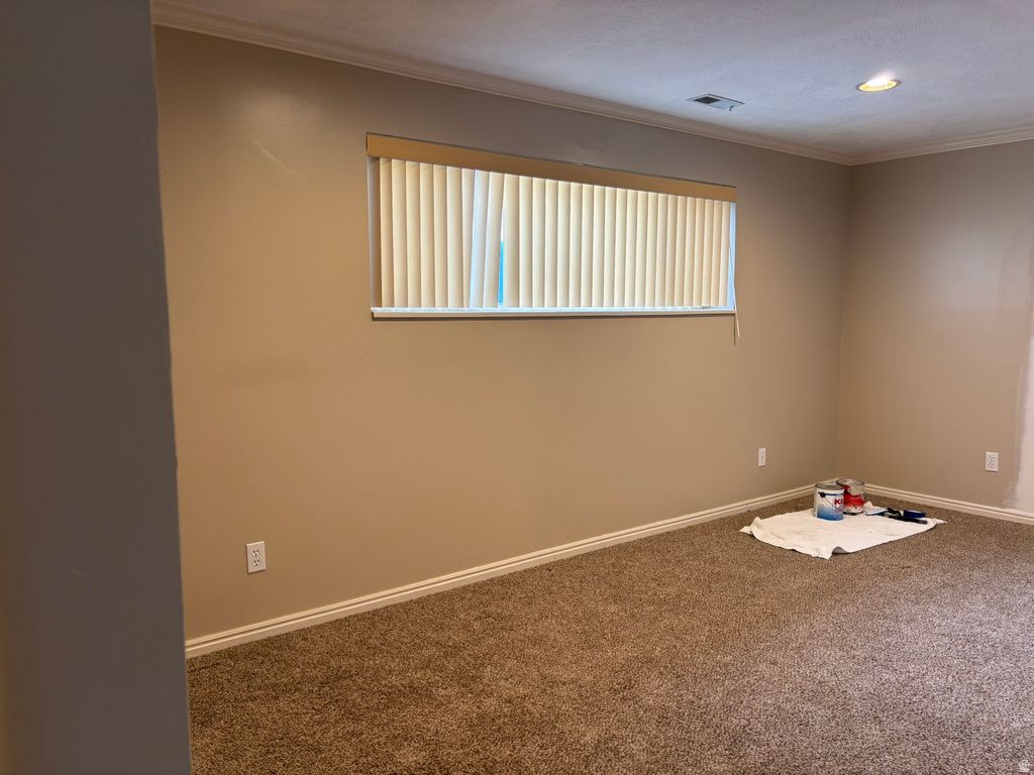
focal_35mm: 26
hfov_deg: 67.3
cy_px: 388
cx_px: 517
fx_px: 777
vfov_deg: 53.1
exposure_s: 1/60
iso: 125
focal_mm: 5.96
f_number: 1.6
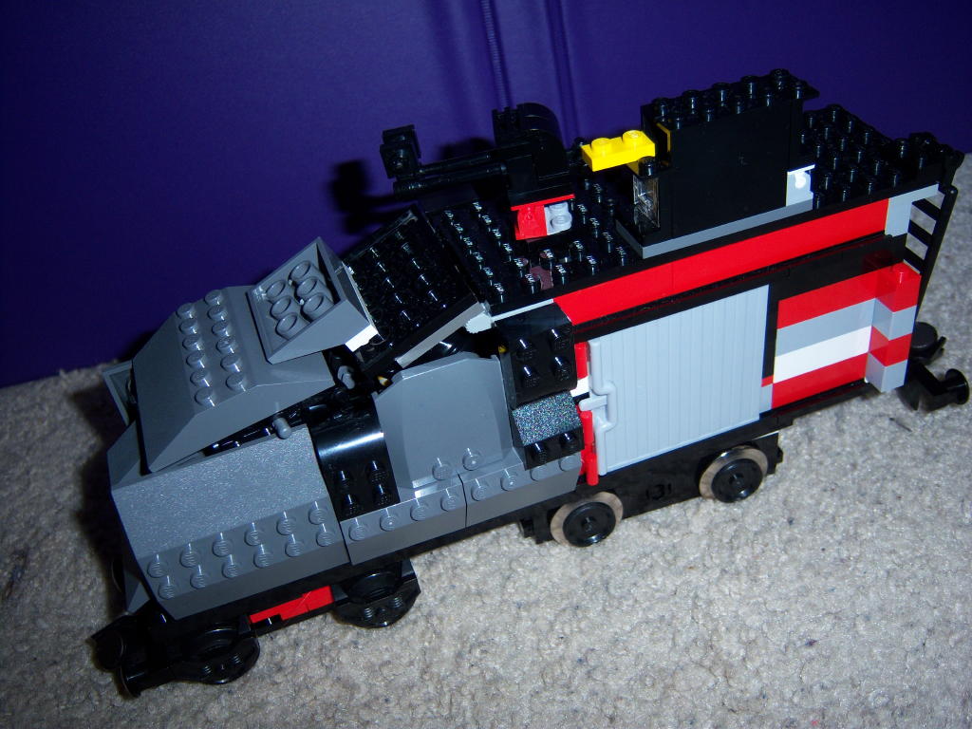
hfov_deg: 51.4
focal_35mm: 36
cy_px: 364
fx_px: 1011
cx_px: 486
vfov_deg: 39.7
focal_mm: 7.5
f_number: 2.8
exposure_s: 1/60
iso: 80
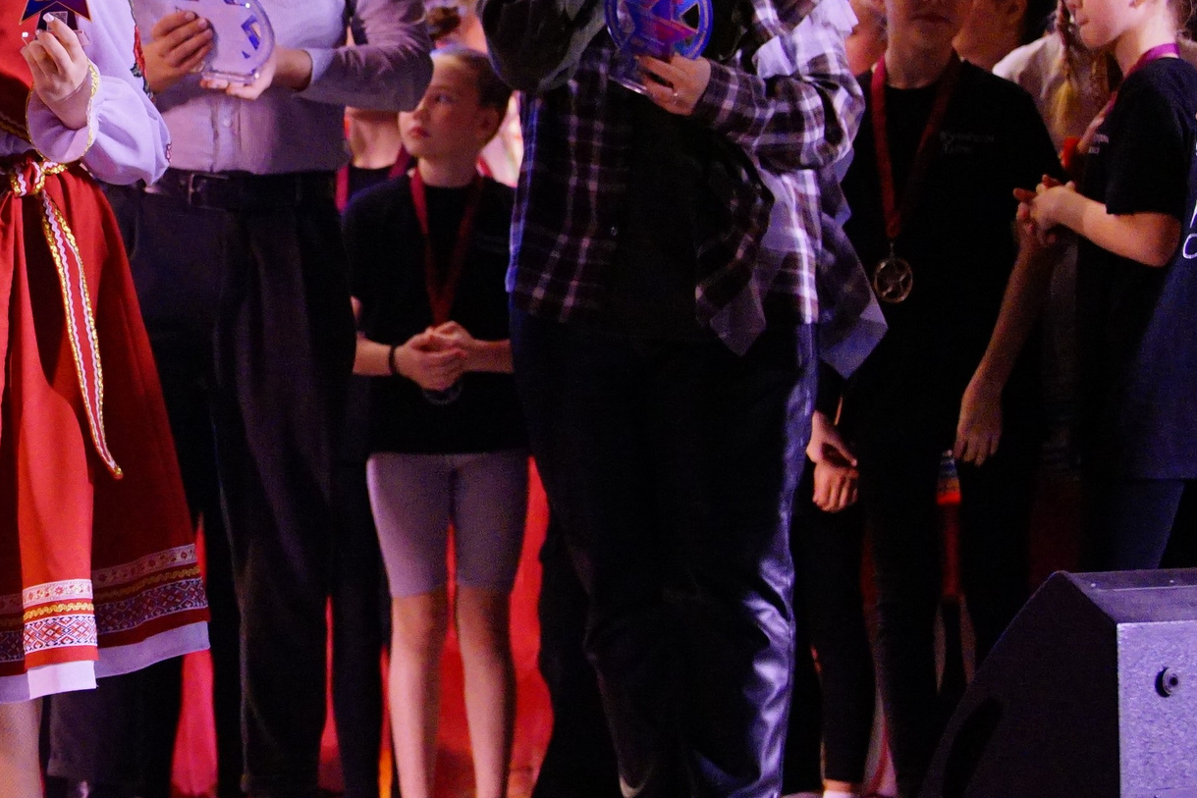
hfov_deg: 13.8
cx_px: -7
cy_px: 200
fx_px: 4888
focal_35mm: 147
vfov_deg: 9.3
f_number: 3.2
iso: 2500
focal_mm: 70
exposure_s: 1/320
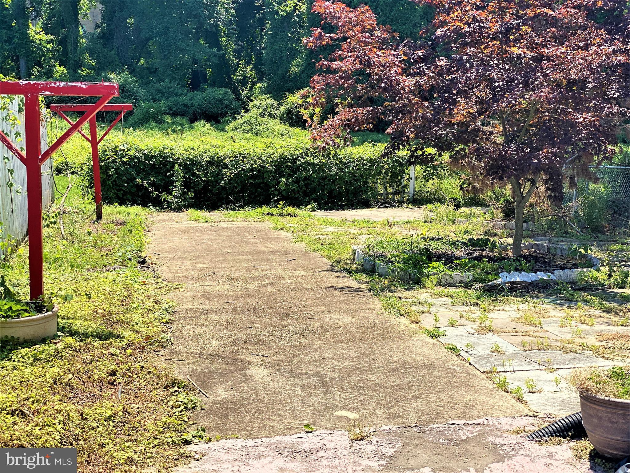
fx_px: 946
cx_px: 315
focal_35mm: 52
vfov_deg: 28.0
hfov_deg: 36.8
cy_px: 236
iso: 20
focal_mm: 6
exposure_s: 1/922
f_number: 2
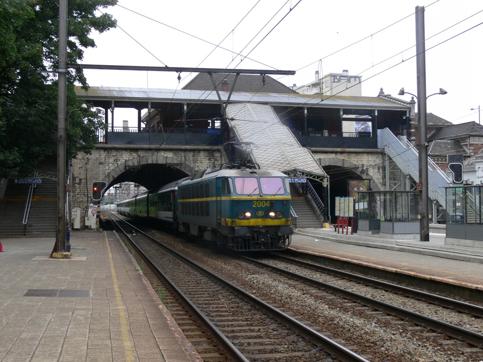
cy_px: 181
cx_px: 242
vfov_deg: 30.3
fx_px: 670
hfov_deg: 39.7
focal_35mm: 48
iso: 80
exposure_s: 1/125
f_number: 4
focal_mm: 10.1
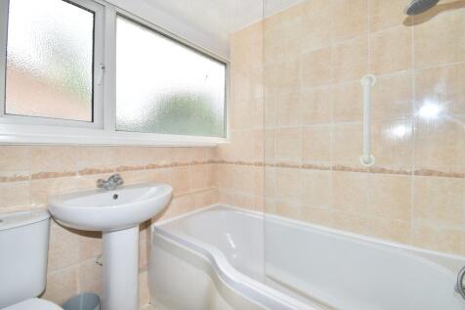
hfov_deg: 100.4
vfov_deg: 77.3
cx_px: 232
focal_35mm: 15
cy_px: 155
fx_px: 194
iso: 280
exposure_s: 1/60
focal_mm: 10
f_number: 13
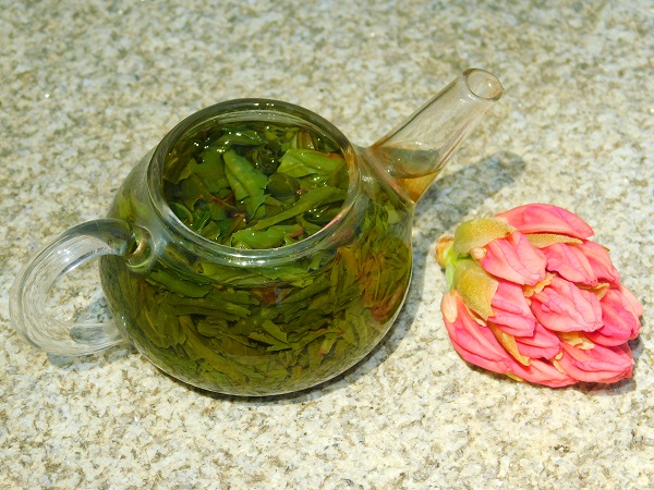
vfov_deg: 10.0
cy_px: 245
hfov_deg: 13.3
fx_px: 2796
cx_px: 327
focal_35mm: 148
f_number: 5.1
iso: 125
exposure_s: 1/640
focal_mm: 26.3
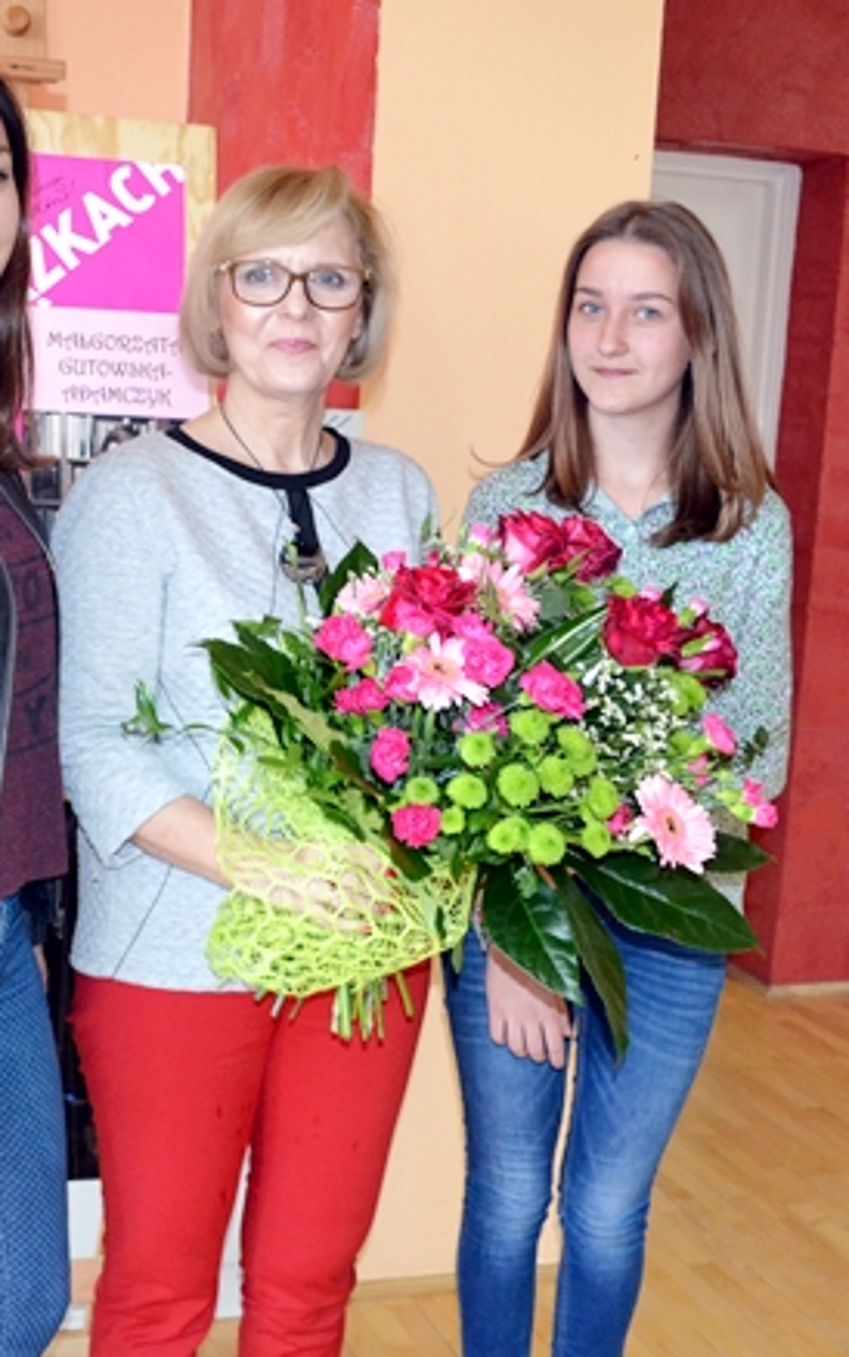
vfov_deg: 42.6
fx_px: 1739
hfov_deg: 26.9
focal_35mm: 47
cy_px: 714
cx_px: 161
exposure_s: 1/60
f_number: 3.5
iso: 1800
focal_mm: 18
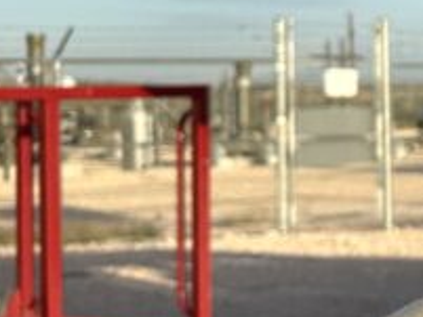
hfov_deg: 10.7
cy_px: 63
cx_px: 1162
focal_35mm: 143
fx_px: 1748
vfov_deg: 10.4
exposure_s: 1/1845
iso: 80
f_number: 1.78
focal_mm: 6.86
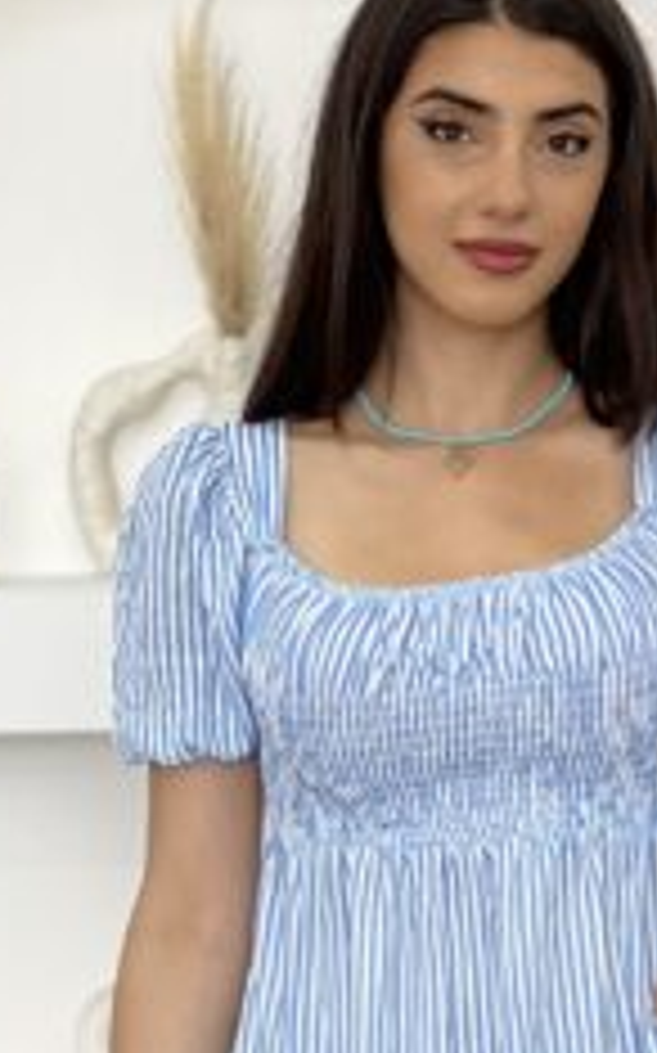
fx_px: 5995
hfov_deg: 6.3
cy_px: 1130
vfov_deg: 9.9
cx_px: 518
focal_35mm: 209
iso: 100
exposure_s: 1/100
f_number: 2.8
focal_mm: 9
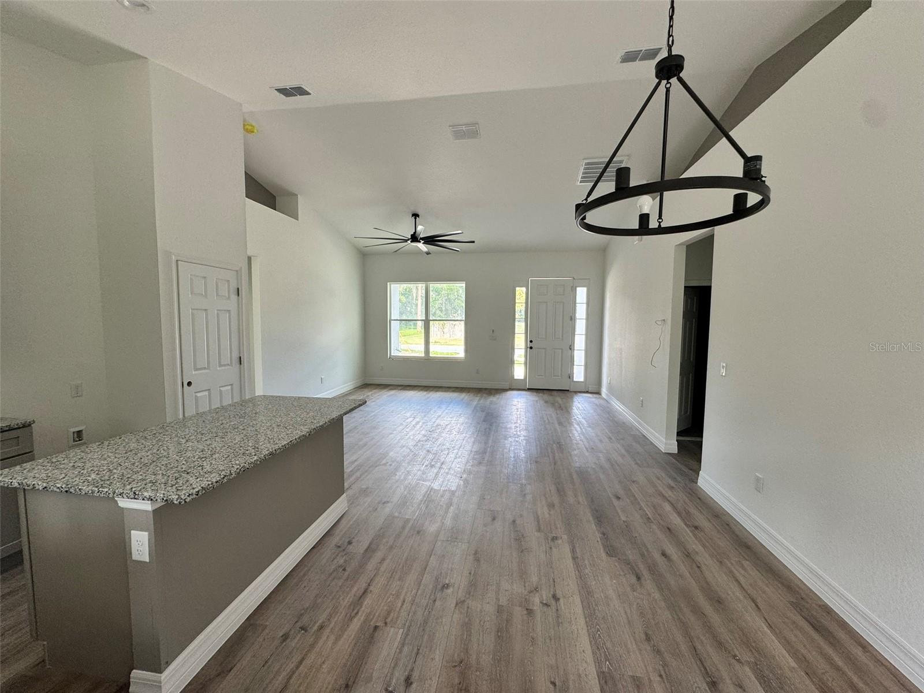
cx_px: 462
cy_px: 346
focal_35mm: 14
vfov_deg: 85.7
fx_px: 374
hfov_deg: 102.1
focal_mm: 2.22
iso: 125
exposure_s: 1/99
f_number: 2.2
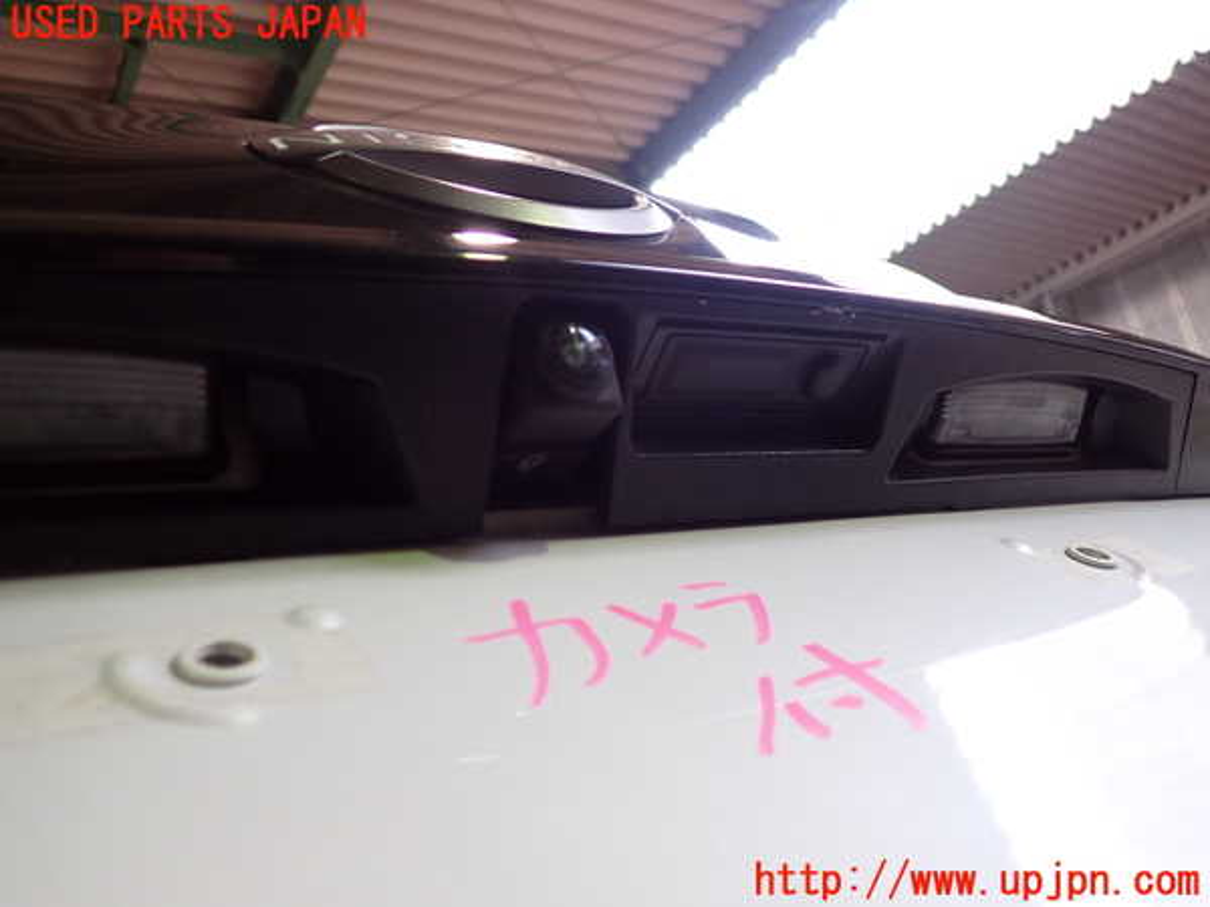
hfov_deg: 60.0
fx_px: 1049
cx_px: 605
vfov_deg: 46.8
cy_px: 454
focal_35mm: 30
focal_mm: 5.4
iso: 200
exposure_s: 1/50
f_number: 2.3
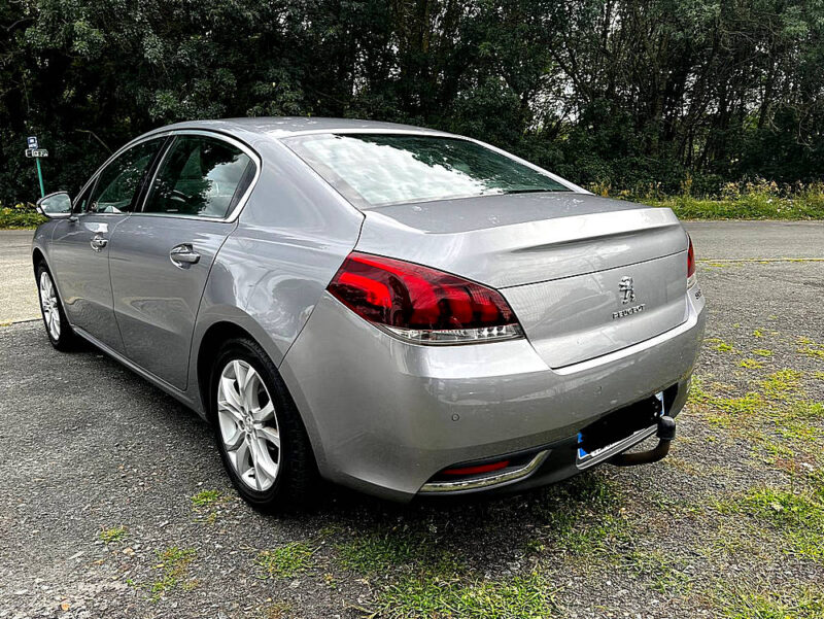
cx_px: 412
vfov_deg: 53.1
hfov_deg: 67.3
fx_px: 619
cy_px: 310
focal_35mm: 26
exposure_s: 1/1068
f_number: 1.5
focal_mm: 5.7
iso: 50
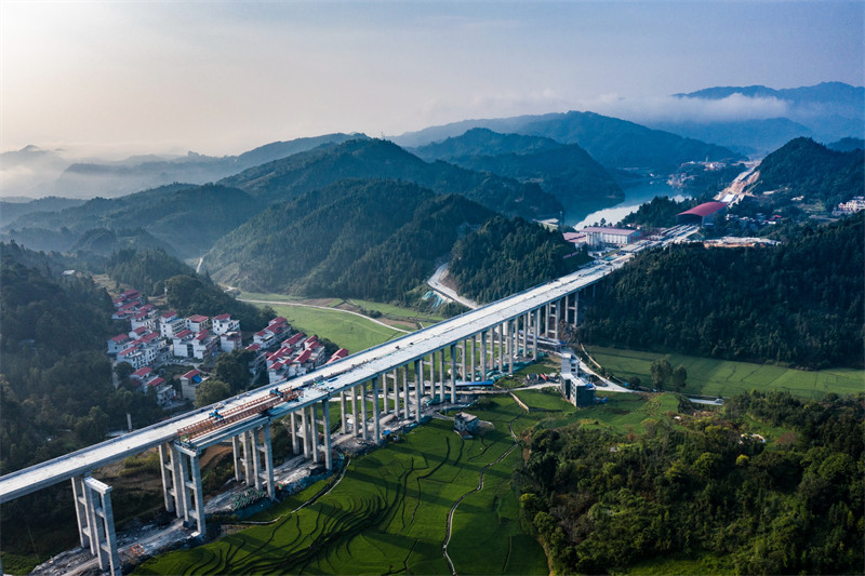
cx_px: 432
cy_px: 288
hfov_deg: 65.5
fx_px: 673
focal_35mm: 28
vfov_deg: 46.4
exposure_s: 1/200
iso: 100
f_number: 9
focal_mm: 10.26
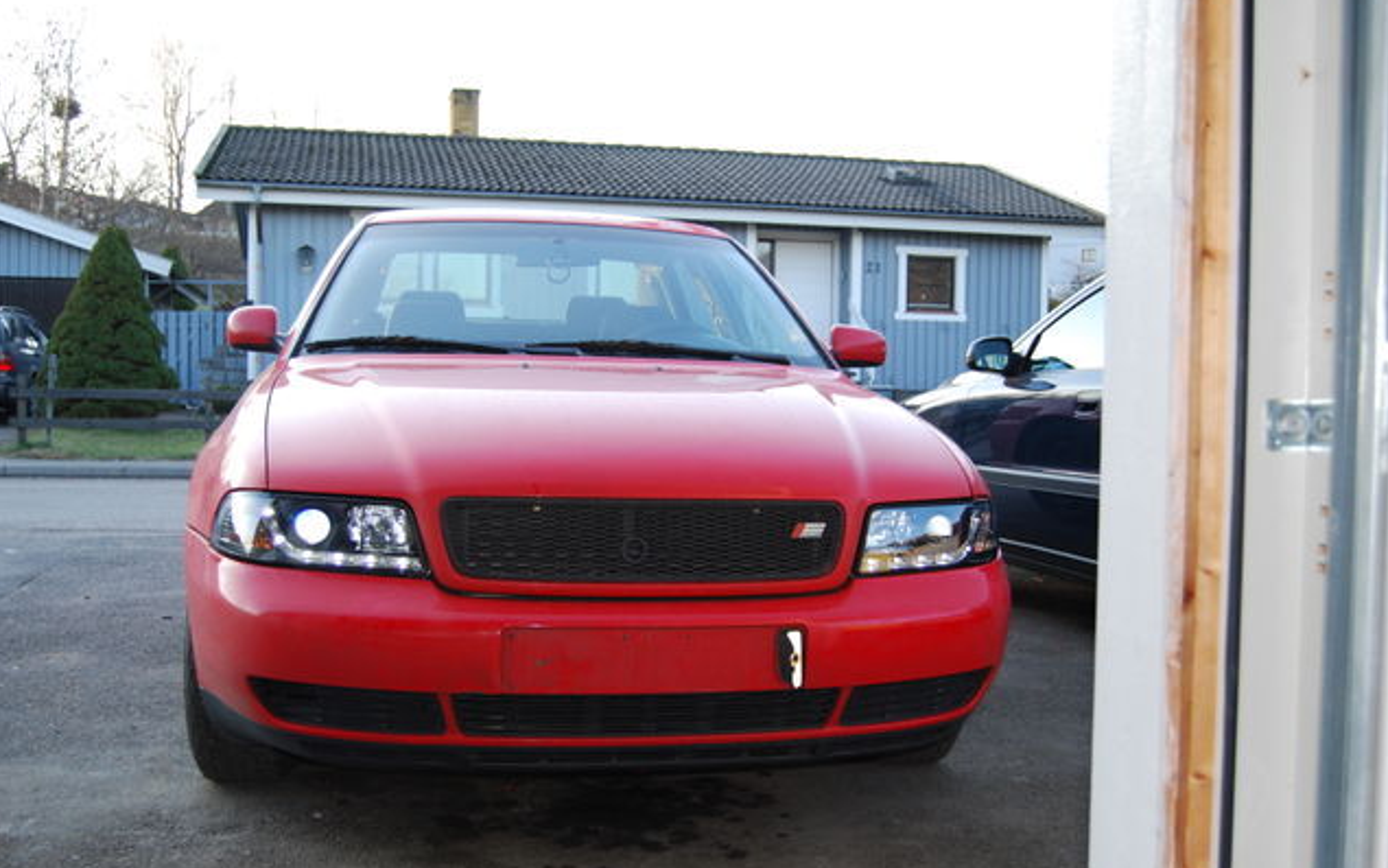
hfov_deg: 52.7
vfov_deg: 34.4
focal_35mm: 37
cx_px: 693
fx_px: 1400
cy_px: 455
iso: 200
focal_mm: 24
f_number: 4
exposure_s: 1/125
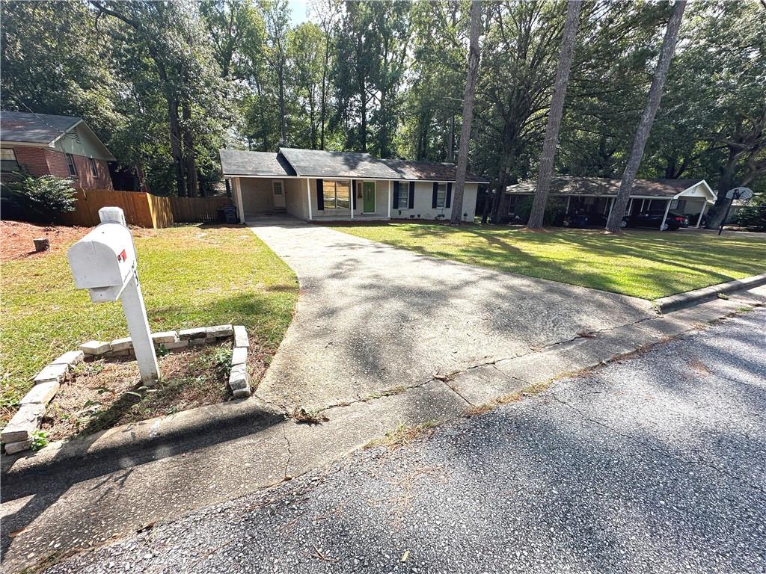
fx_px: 310
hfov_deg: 102.1
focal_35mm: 14
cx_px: 383
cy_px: 287
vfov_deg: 85.7
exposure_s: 1/1304
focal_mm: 2.22
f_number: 2.2
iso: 50
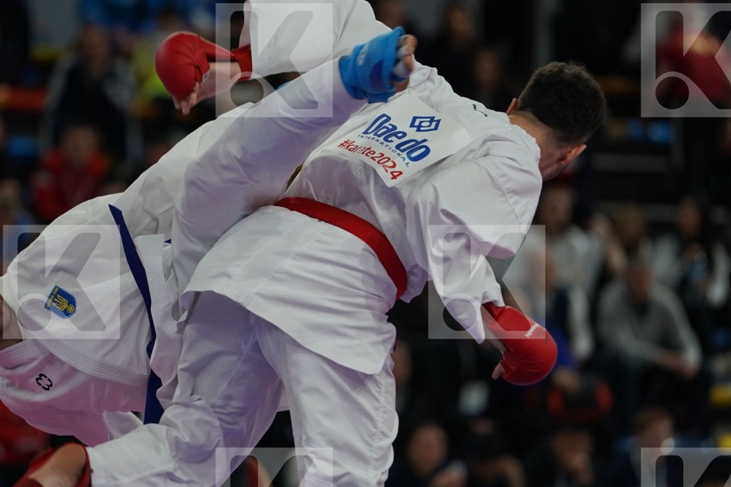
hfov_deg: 6.7
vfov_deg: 4.4
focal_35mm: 309
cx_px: 274
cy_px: 282
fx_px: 6275
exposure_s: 1/1000
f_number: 2.8
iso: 1000
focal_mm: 200
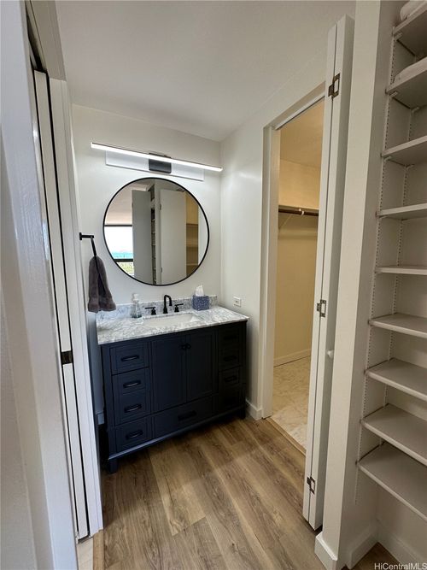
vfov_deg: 102.1
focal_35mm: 14
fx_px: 230
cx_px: 214
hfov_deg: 85.7
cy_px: 285
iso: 80
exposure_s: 1/120
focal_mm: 2.22
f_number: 2.2
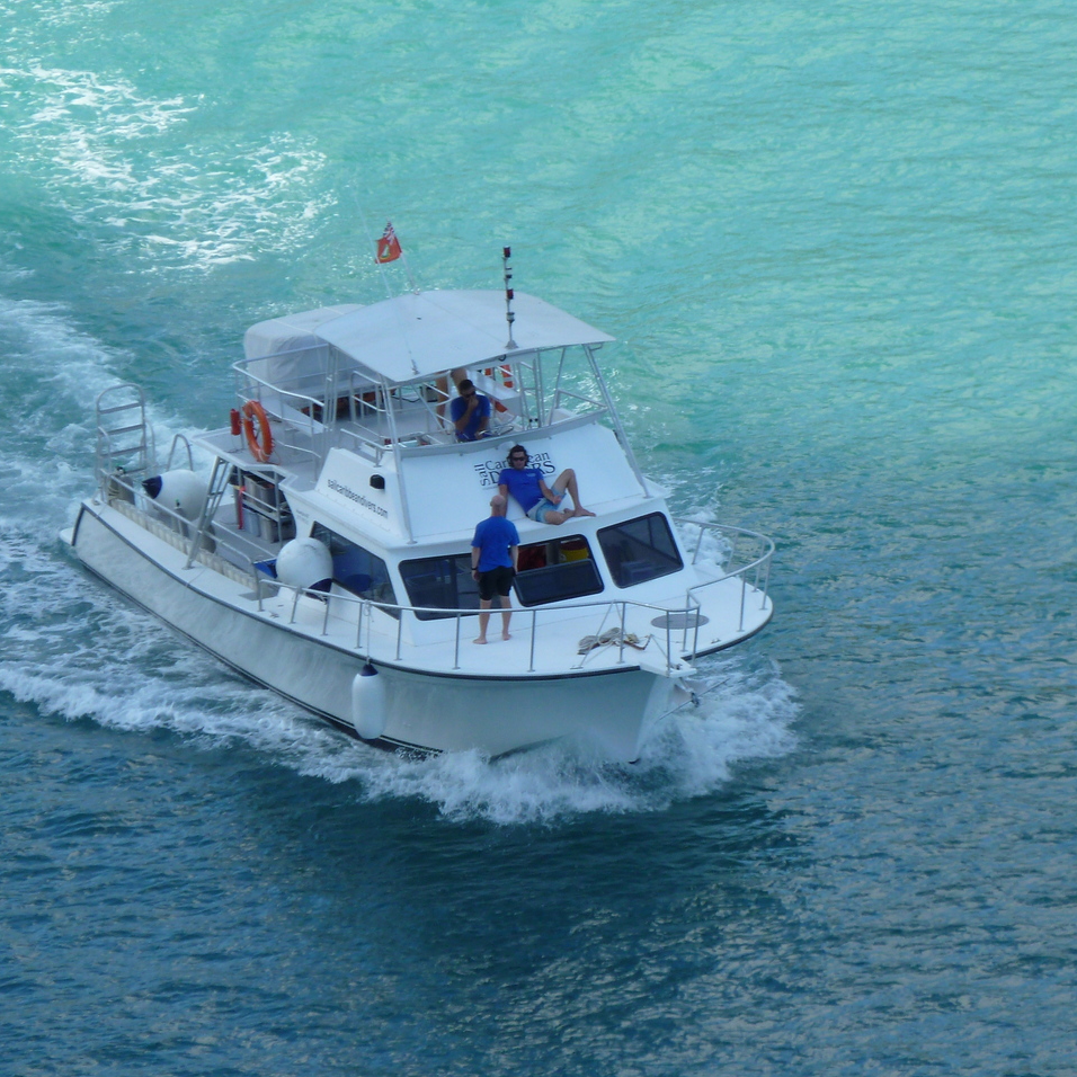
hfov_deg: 5.9
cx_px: 531
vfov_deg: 5.9
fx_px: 10419
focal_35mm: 296
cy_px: 540
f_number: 5.9
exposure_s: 1/125
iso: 100
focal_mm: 36
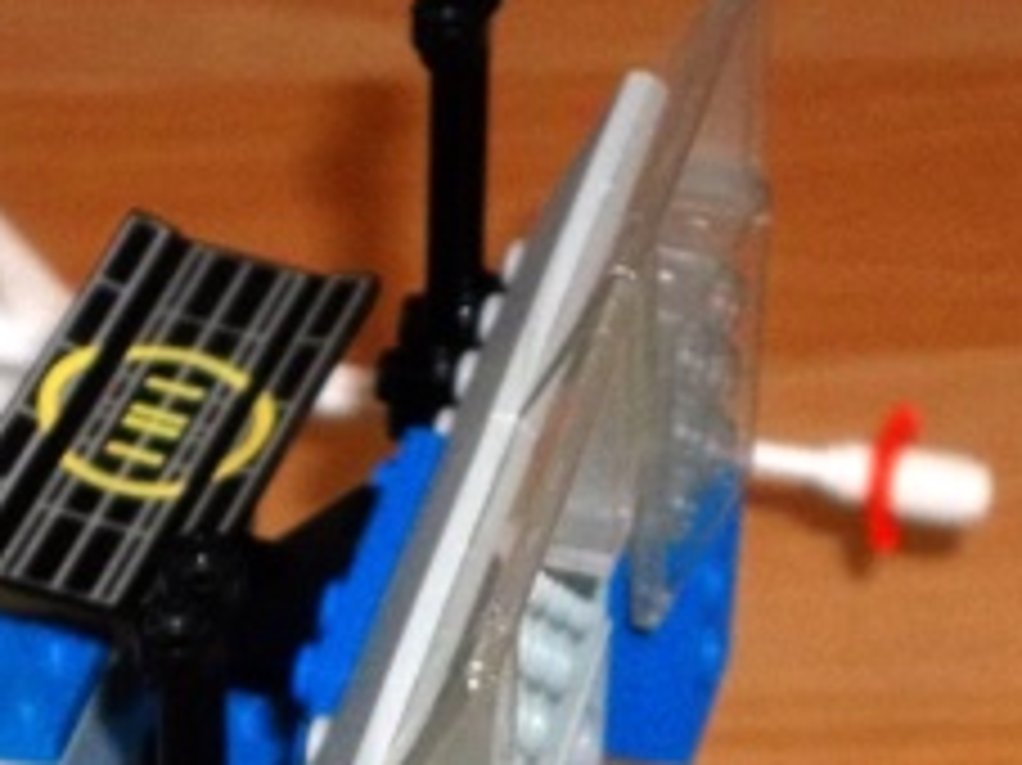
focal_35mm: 209
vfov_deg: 7.0
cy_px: 994
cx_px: 468
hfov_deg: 9.5
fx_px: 6167
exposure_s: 1/50
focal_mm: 13.2
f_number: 3.9
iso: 160
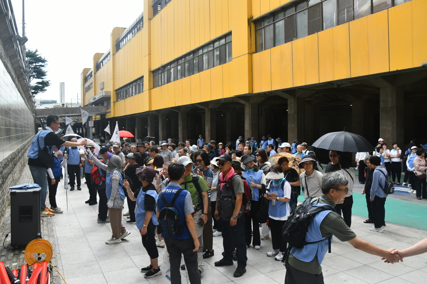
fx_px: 320
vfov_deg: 47.9
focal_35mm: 27
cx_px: 214
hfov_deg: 67.4
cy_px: 142
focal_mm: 18
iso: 1000
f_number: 9
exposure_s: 1/500
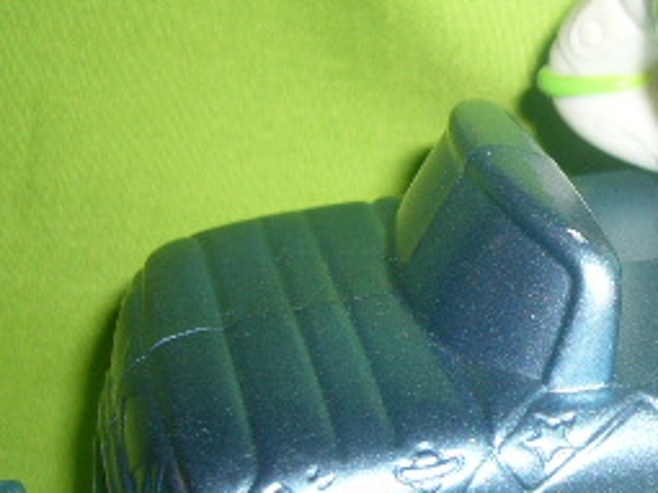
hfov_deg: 21.2
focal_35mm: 88
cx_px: 710
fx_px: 1672
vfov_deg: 16.7
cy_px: 188
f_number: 2.8
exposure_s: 1/60
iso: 80
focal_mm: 5.8
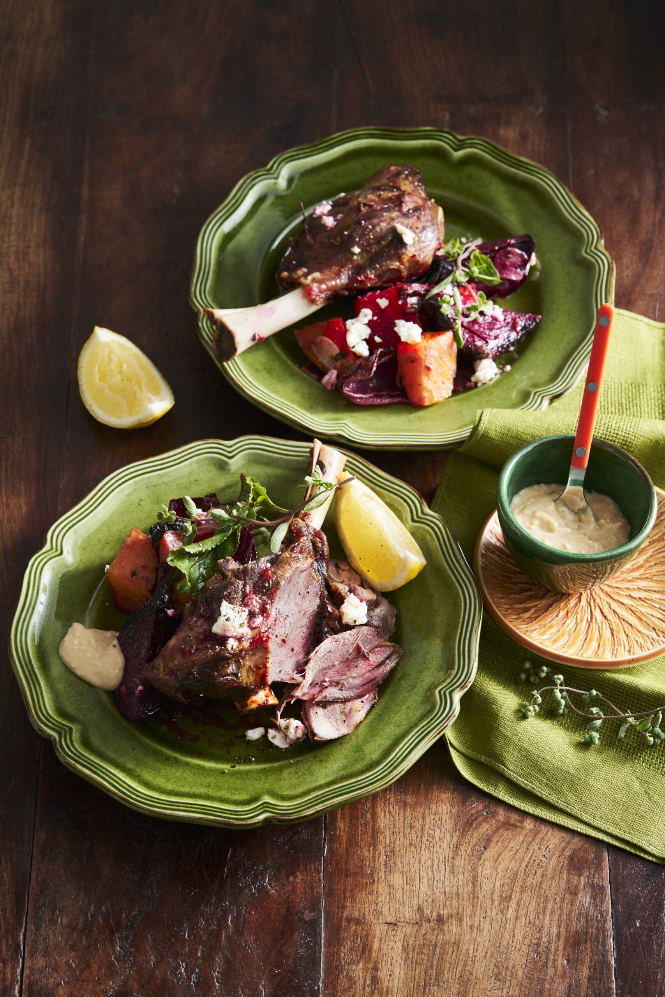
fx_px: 2355
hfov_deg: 16.1
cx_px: 332
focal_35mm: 85
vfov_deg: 23.9
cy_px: 498
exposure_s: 1/125
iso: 100
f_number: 8
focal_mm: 85
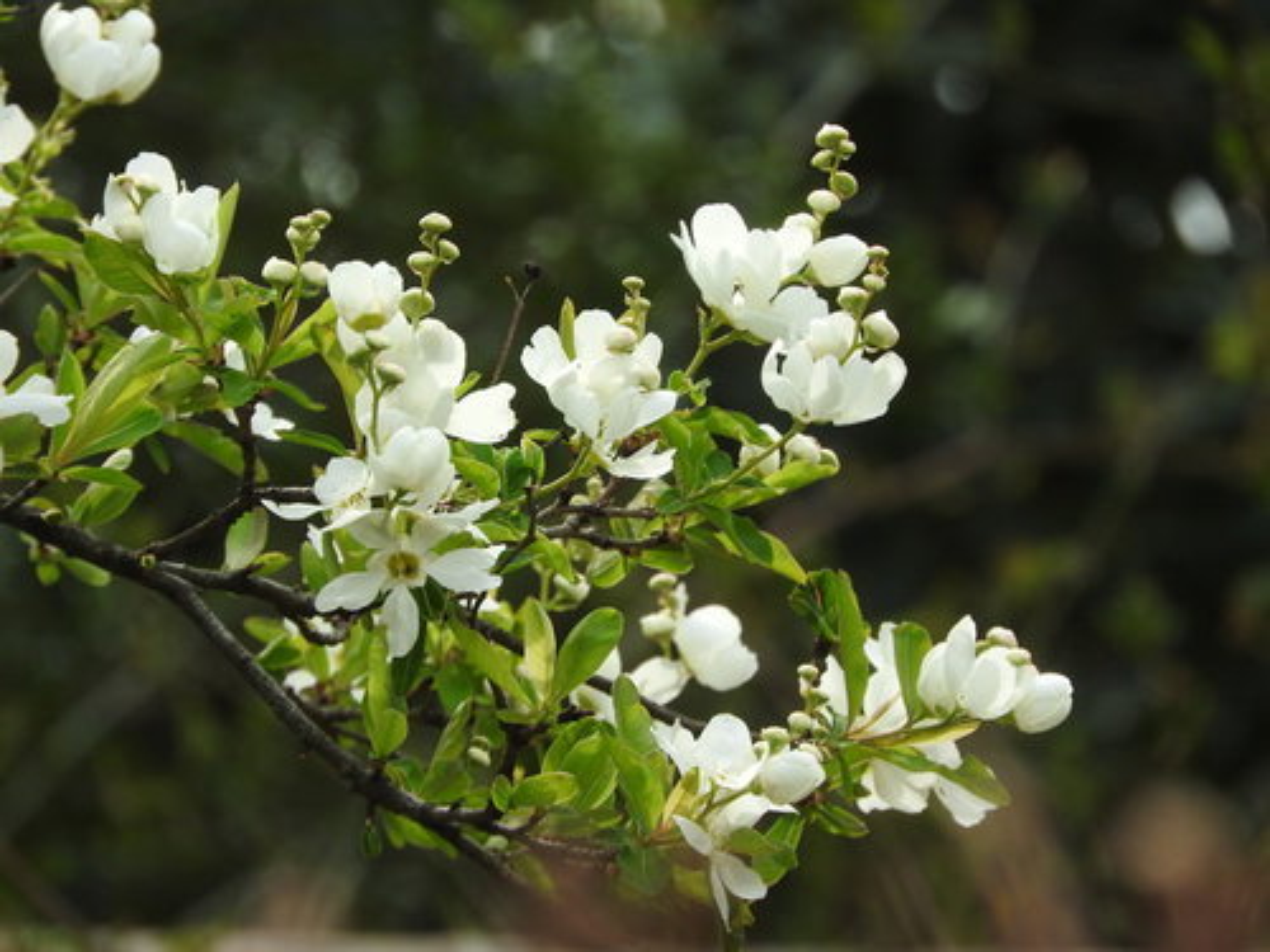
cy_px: 476
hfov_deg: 3.1
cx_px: 635
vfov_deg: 2.3
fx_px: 23847
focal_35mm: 650
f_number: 5.6
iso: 140
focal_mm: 116.5
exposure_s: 1/250
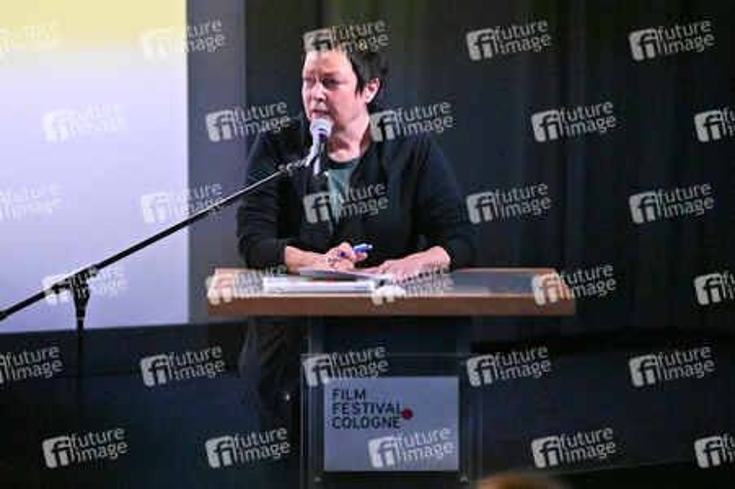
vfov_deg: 10.1
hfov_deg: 15.2
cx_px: 368
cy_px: 244
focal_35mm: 135
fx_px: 2754
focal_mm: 135
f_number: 2.8
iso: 32000
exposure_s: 1/400
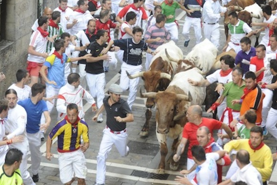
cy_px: 104
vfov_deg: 10.6
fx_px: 992
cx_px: 135
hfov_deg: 15.9
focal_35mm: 129
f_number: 3.2
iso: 3200
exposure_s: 1/500
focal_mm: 102
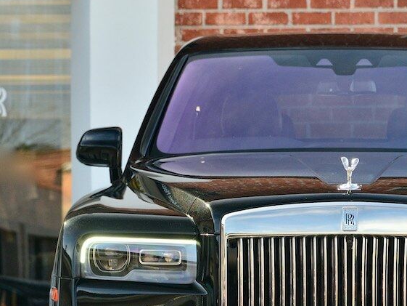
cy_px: 235
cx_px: 348
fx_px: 2117
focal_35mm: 180
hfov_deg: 10.9
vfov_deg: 8.2
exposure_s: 1/640
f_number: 5
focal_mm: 82
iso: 1000
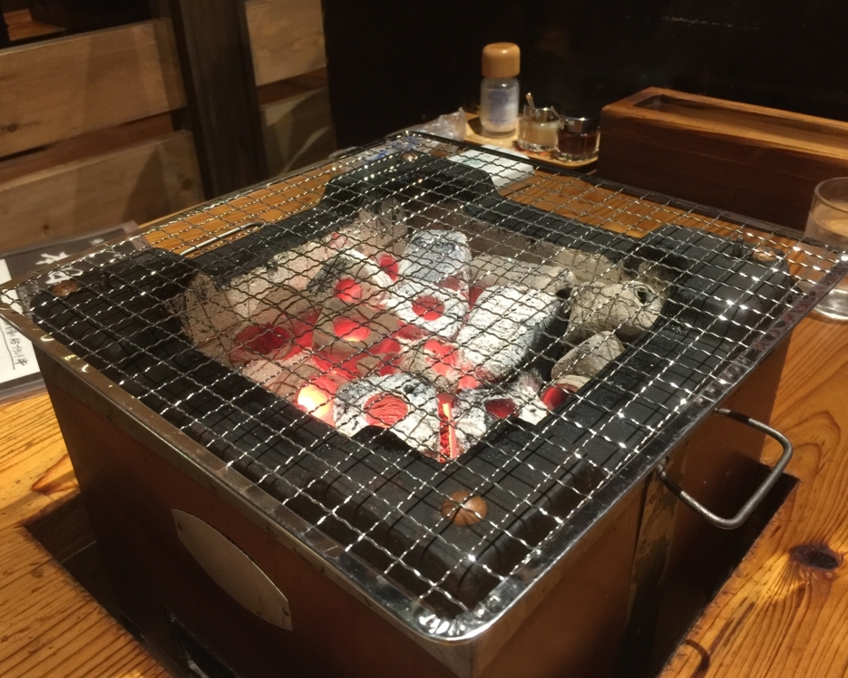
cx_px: 420
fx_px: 778
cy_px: 335
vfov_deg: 47.1
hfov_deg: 57.2
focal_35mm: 31
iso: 100
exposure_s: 1/10
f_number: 2.2
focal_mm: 4.15
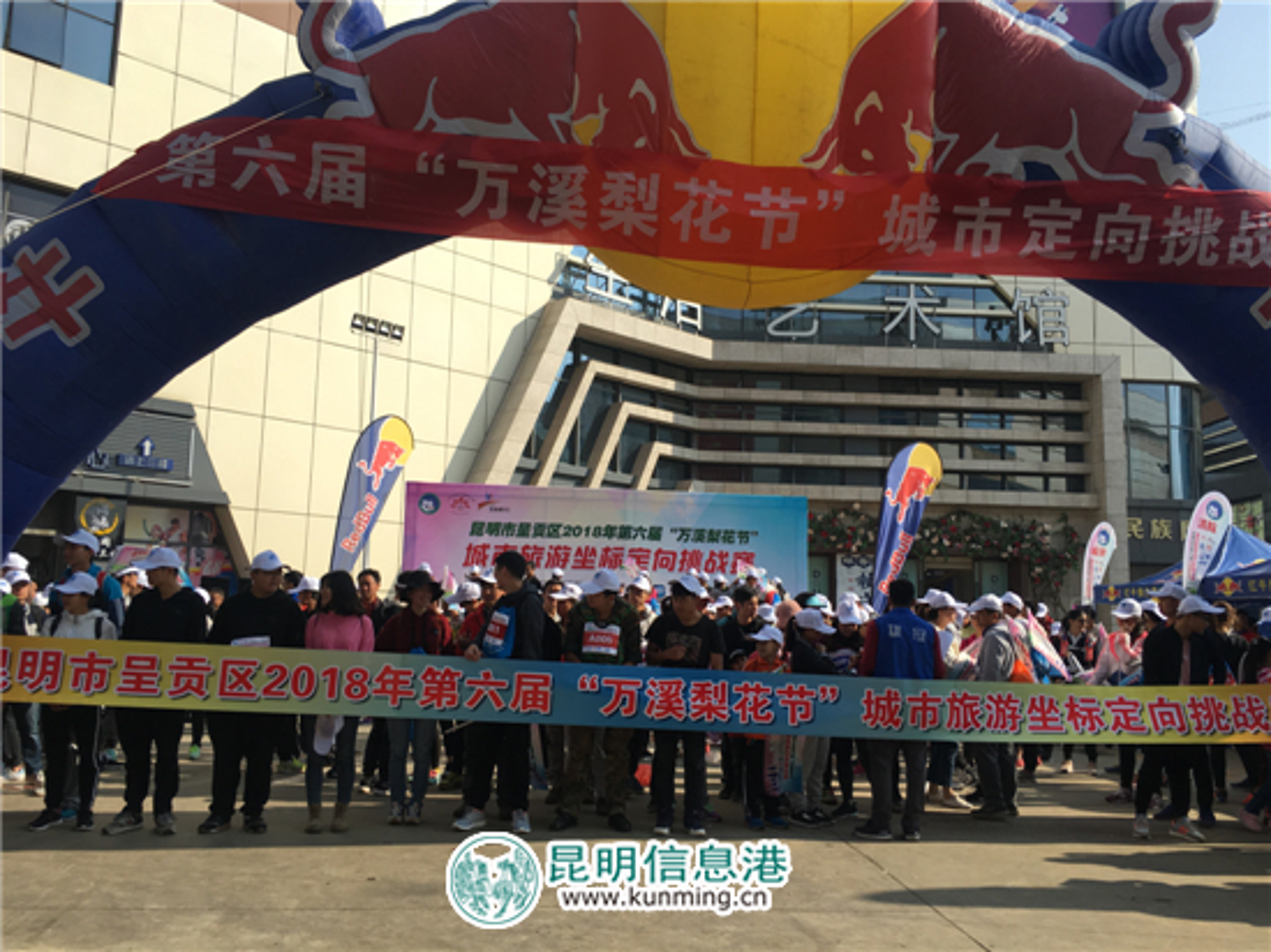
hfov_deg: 61.7
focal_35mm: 29
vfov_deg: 48.2
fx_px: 1064
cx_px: 636
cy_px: 476
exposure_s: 1/1012
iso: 25
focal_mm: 4.15
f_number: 2.2
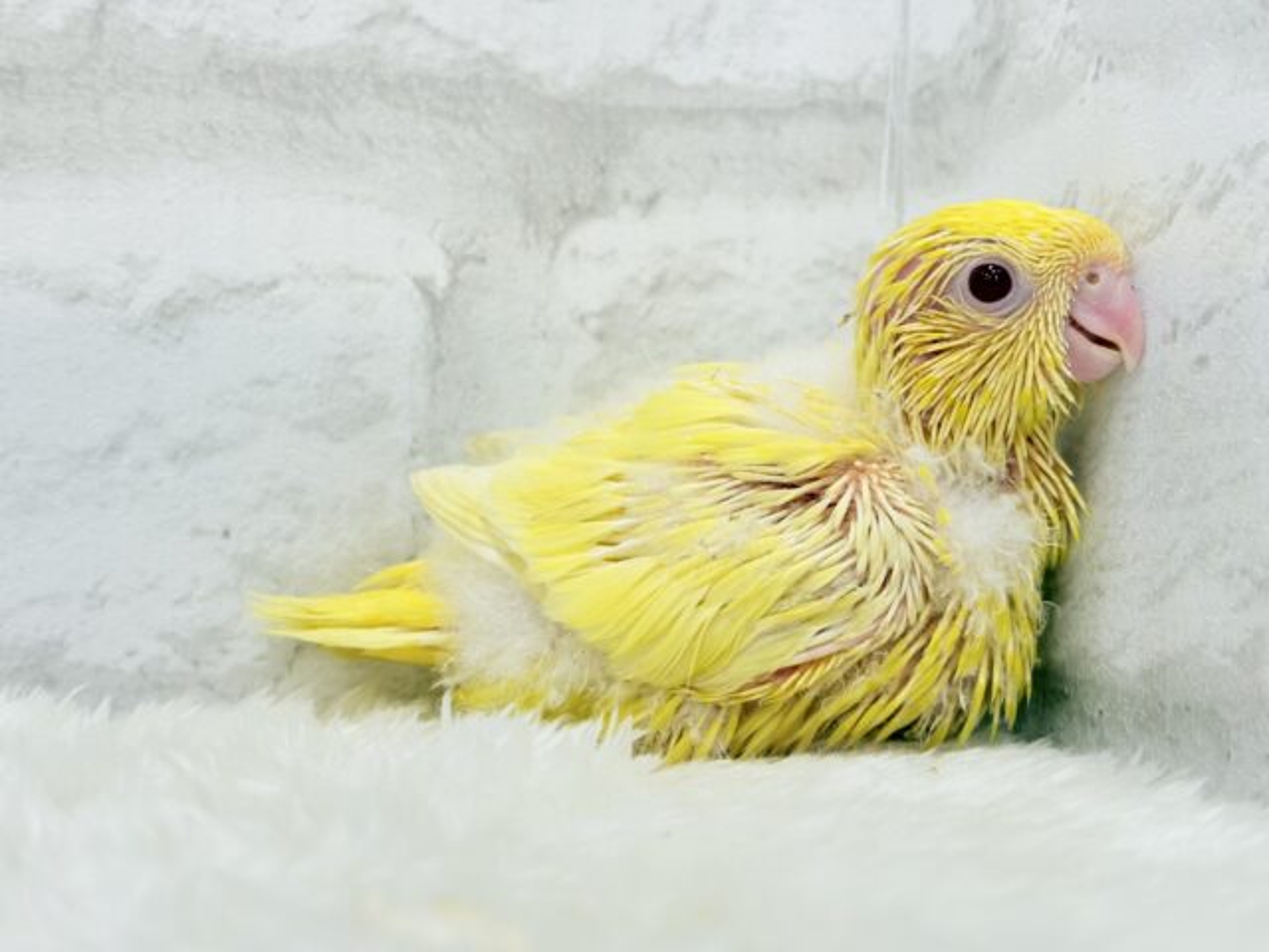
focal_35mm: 52
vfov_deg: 28.0
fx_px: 1906
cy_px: 476
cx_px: 634
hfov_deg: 36.8
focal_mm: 5.96
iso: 80
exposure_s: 1/100
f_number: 1.6
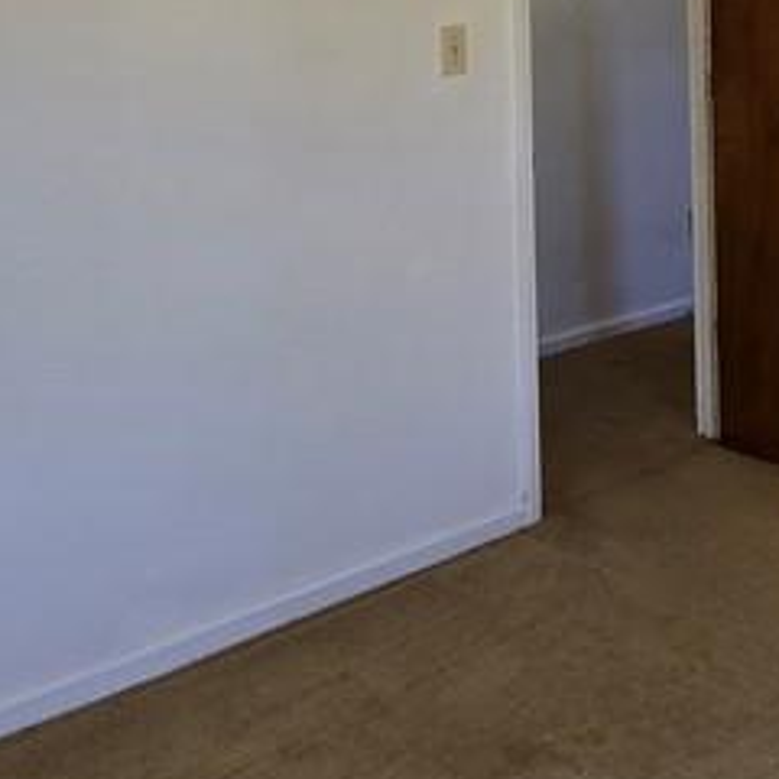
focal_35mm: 49
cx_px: 510
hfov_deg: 34.4
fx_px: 1248
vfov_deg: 31.2
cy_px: -55
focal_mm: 2.2
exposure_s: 1/60
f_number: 2.2
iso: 64
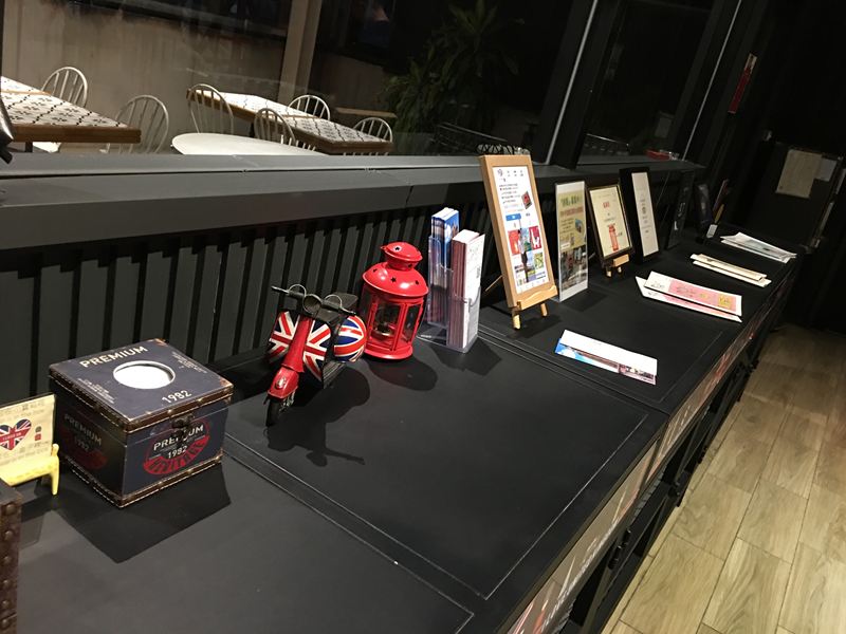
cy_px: 317
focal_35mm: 29
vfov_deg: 48.2
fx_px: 709
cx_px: 423
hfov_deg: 61.7
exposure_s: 1/4
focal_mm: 4.15
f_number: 2.2
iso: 64
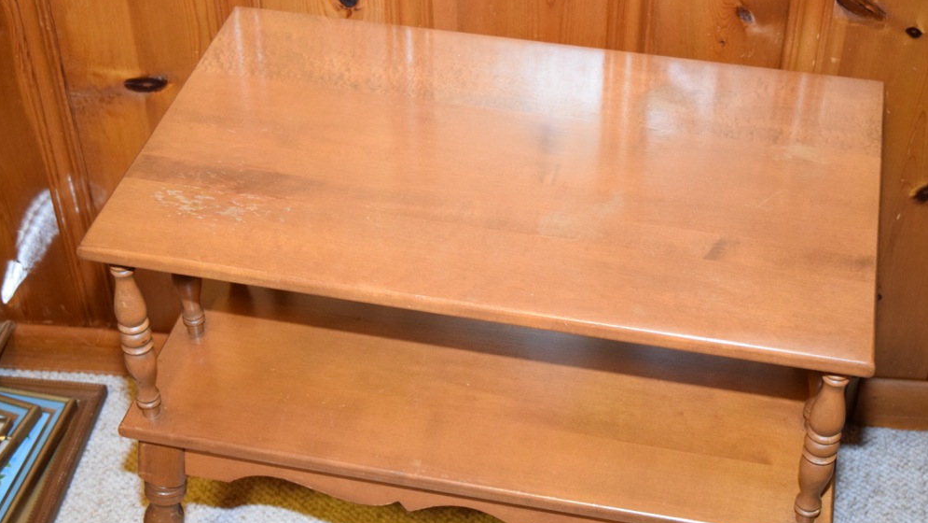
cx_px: 464
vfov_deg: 20.1
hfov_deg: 34.9
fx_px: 1477
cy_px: 278
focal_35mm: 60
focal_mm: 38
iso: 2800
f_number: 4.8
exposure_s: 1/60
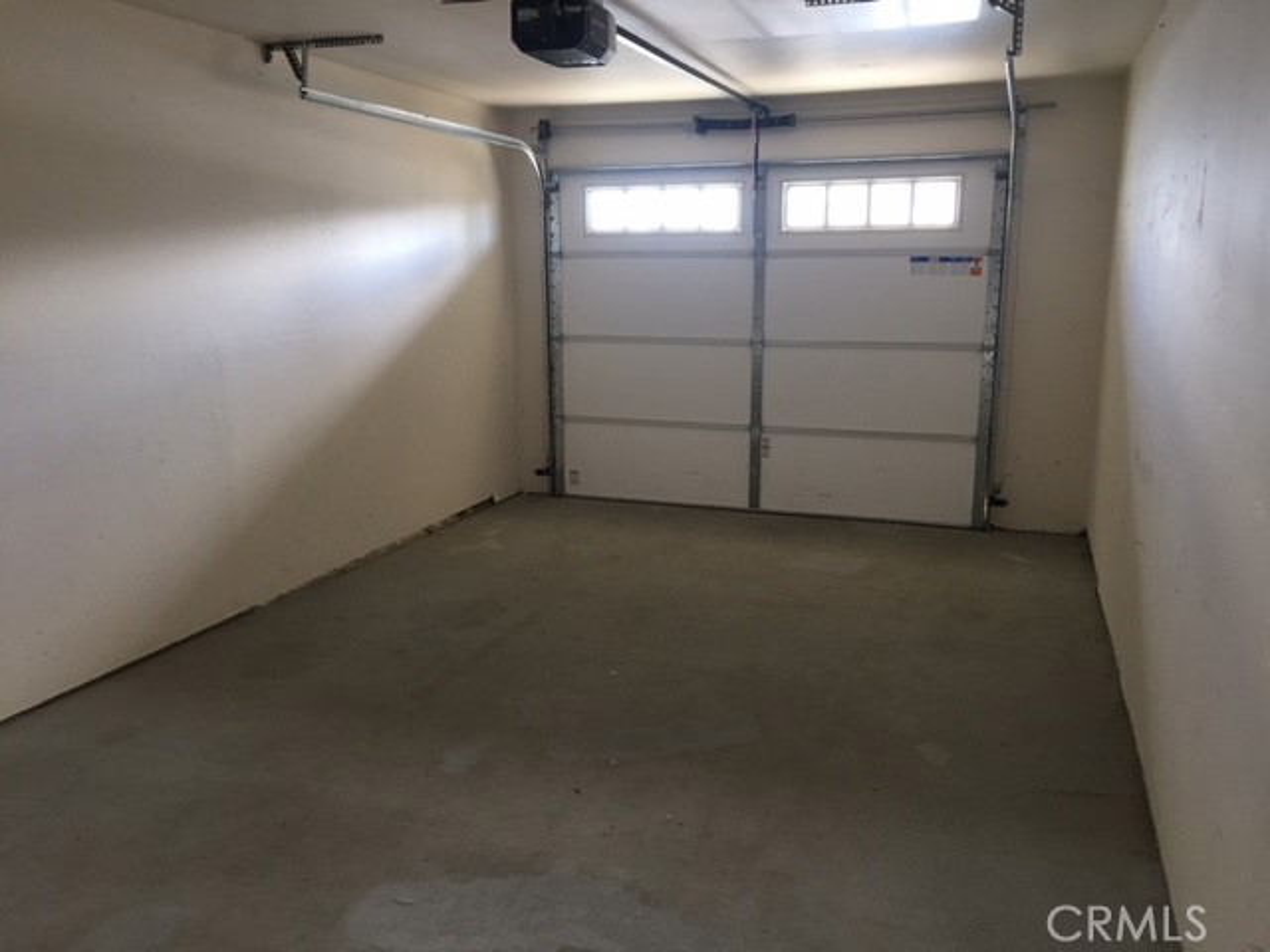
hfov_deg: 61.7
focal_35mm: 29
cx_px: 635
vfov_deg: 48.2
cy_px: 476
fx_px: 1064
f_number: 2.2
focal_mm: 4.15
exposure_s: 1/15
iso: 50
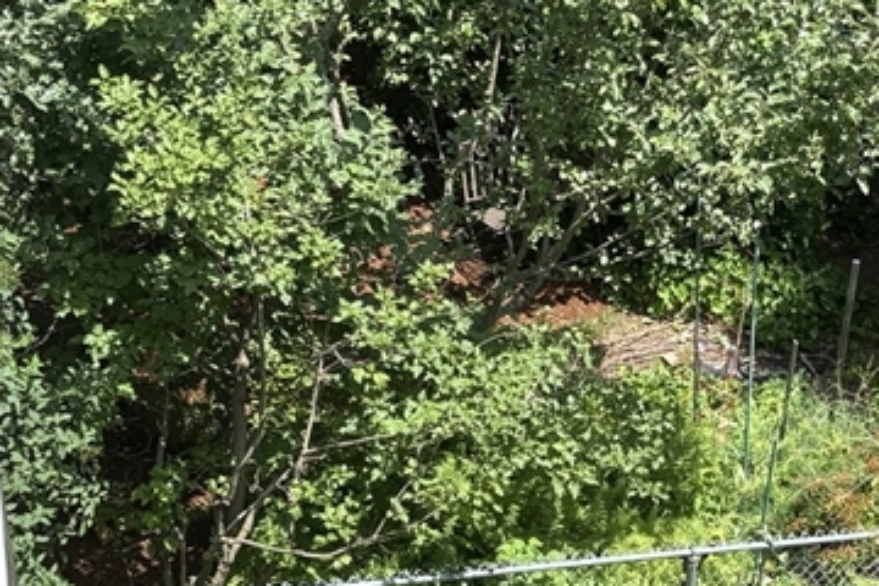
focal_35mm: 77
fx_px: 1880
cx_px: 715
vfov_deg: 17.4
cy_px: 549
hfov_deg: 25.8
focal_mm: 5.96
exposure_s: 1/1279
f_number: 1.6
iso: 50
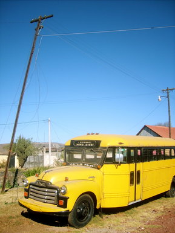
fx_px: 236
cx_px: 88
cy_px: 116
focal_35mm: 35
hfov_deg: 40.7
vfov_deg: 52.7
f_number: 7.1
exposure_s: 1/180
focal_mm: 5.8
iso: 50
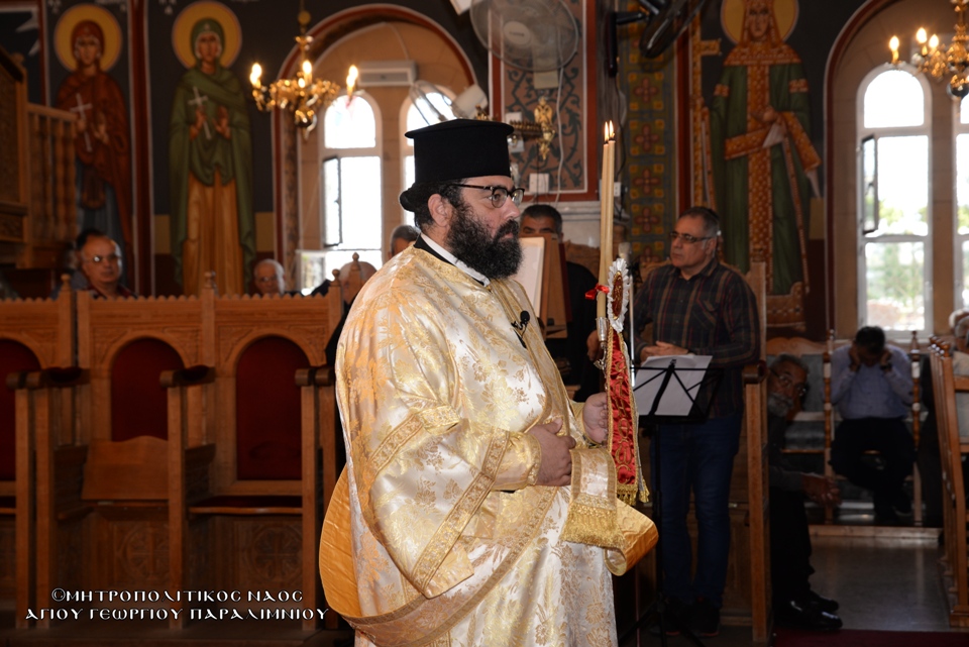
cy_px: 324
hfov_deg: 28.8
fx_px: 1885
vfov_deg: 19.5
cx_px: 484
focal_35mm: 70
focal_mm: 70
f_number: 5.6
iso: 400
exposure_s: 1/60
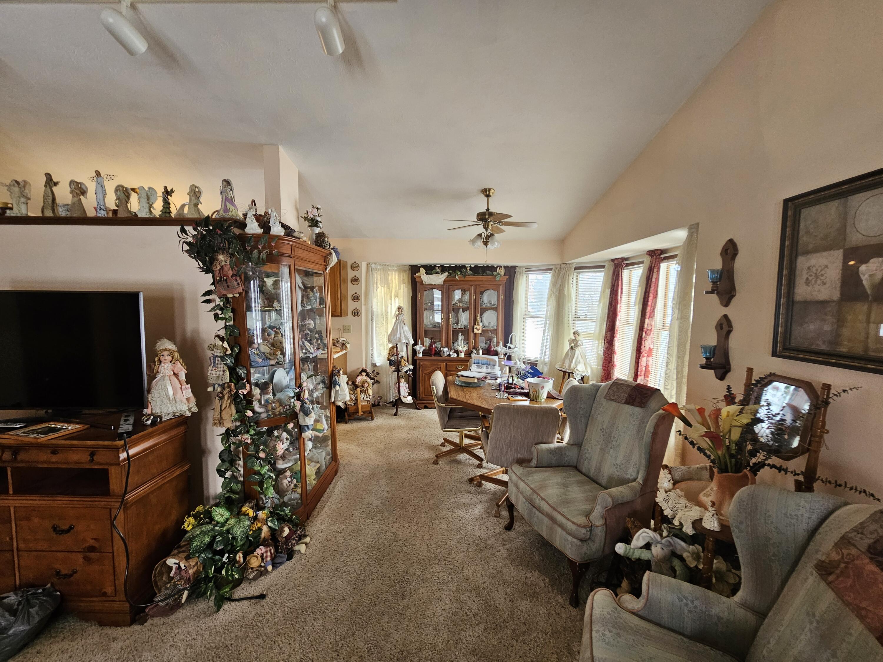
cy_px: 331
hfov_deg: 106.2
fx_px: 332
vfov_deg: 89.9
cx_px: 442
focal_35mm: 13
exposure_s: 1/60
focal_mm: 2.2
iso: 160
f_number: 2.2
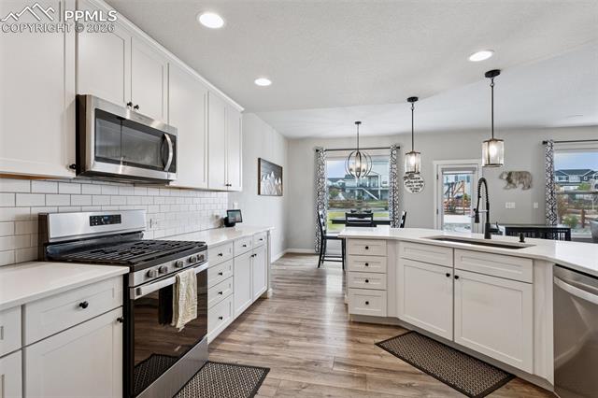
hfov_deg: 91.6
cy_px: 199
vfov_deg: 68.8
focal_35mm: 18
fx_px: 291
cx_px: 299
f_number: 11
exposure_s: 1/13
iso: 800
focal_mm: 17.5
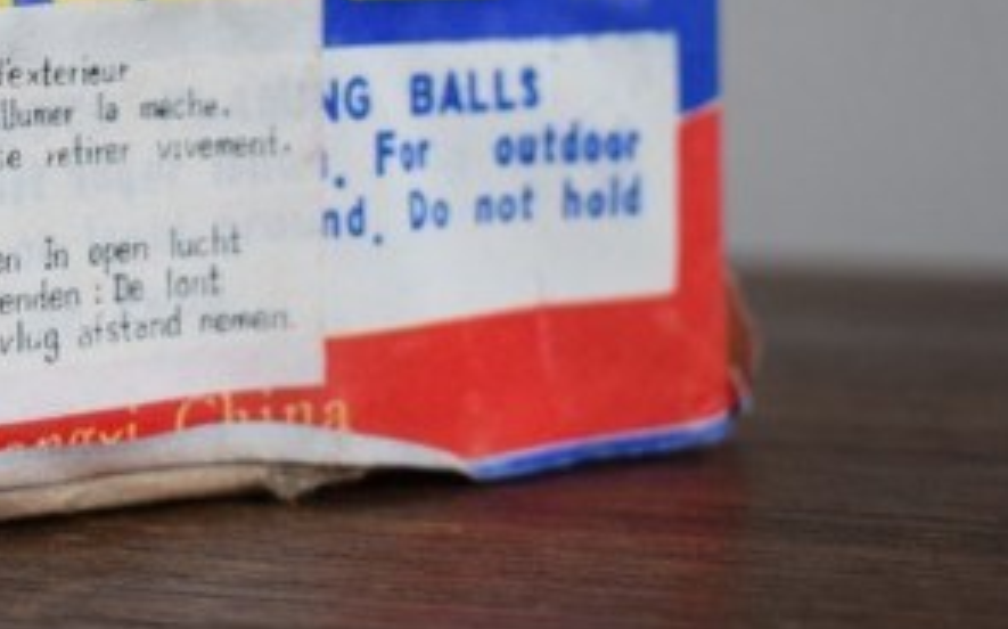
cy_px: -58
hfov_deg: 16.5
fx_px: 3305
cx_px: -260
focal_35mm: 120
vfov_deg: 10.7
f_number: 5.6
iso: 560
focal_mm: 29
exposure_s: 1/125
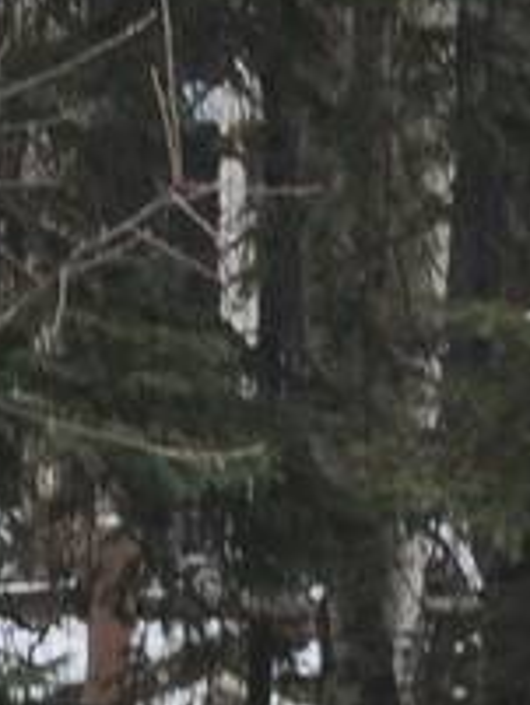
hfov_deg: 1.9
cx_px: 1067
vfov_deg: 2.5
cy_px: 524
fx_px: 16335
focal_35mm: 801
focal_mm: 70
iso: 800
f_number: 8
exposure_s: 1/80
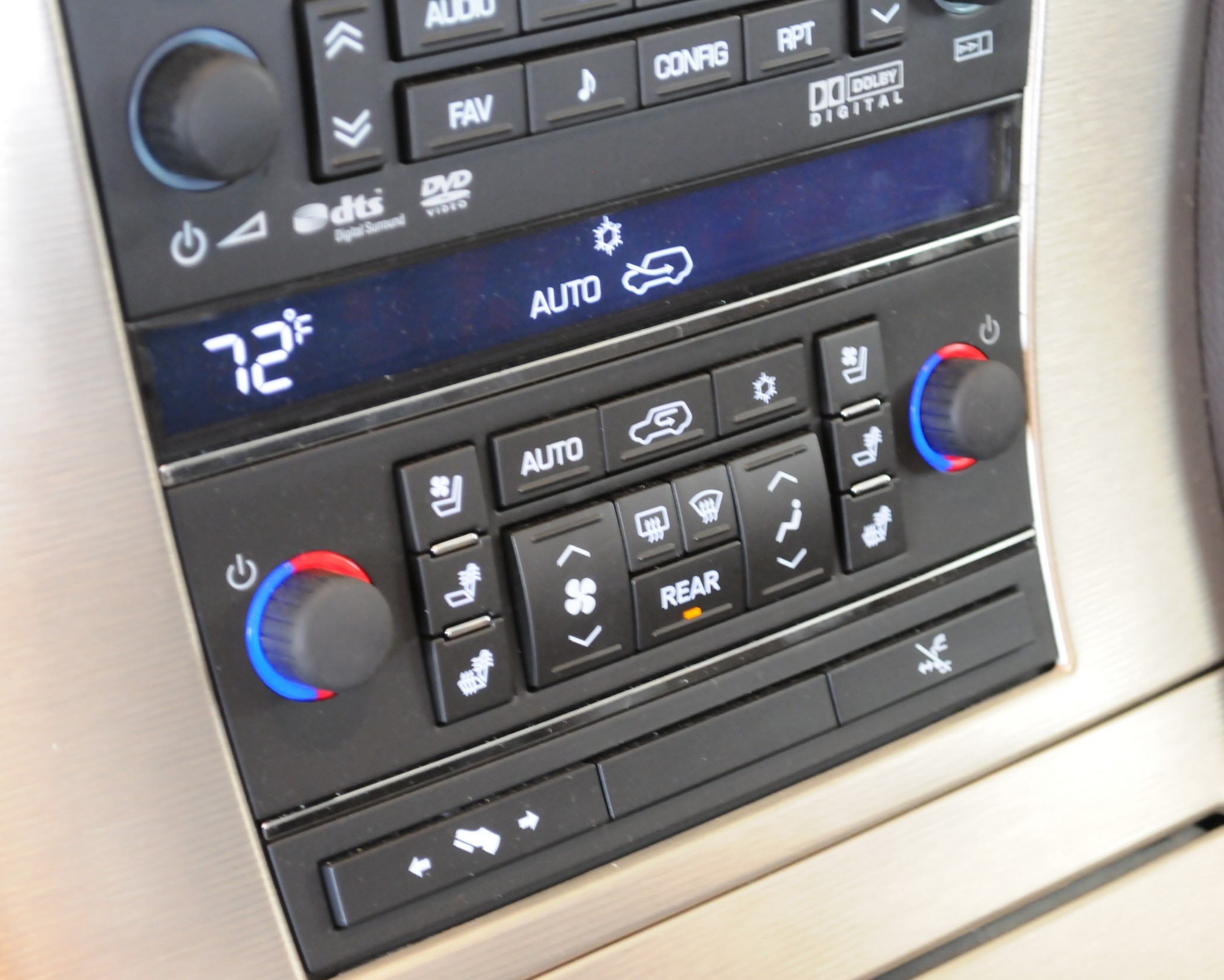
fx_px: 2826
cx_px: 603
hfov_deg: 24.4
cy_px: 490
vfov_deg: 19.7
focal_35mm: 78
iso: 2000
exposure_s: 1/13
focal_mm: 46
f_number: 5.3
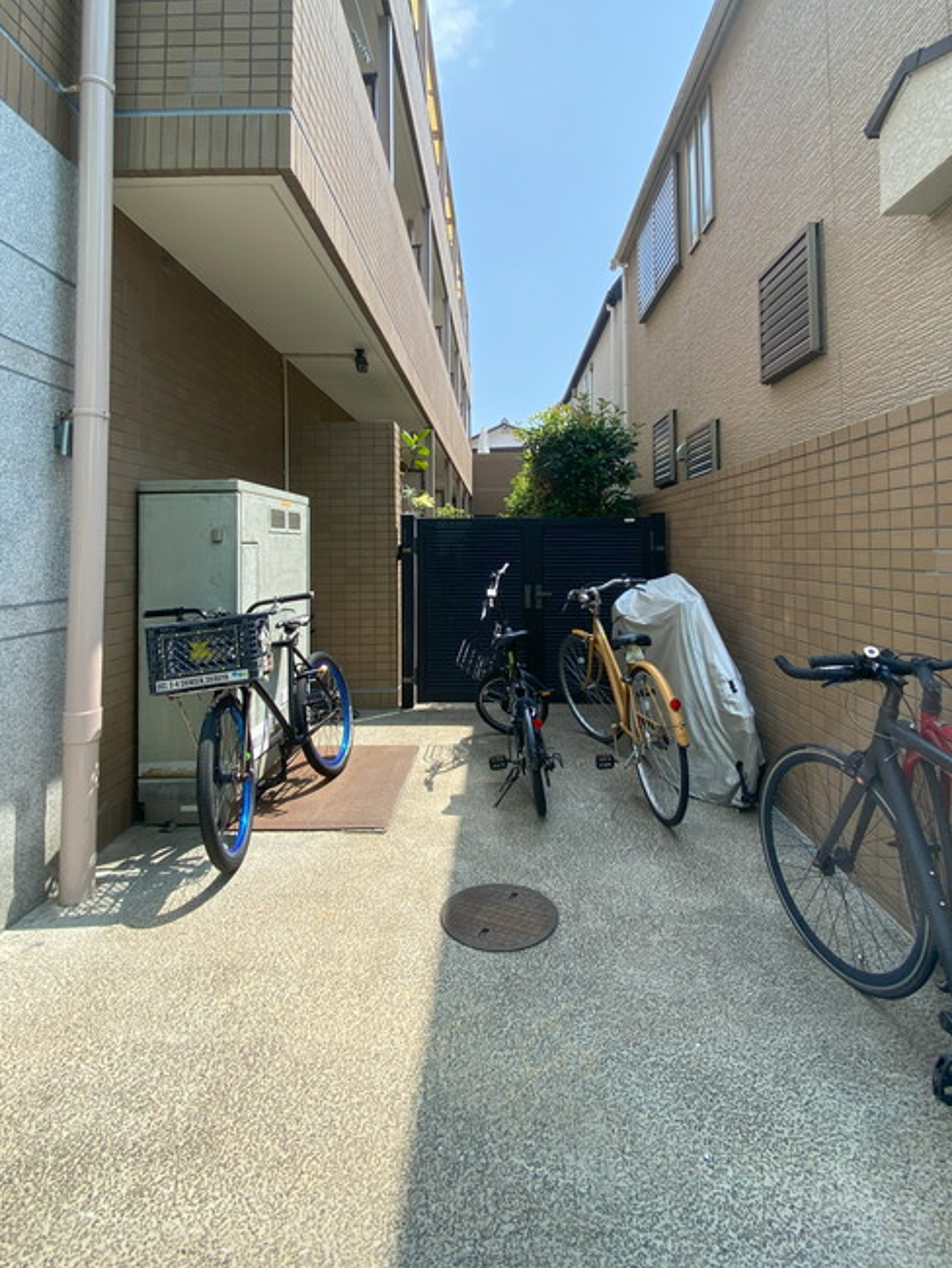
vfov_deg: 93.6
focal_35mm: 16
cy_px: 527
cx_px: 482
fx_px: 586
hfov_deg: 78.1
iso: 20
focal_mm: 1.54
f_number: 2.4
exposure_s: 1/489
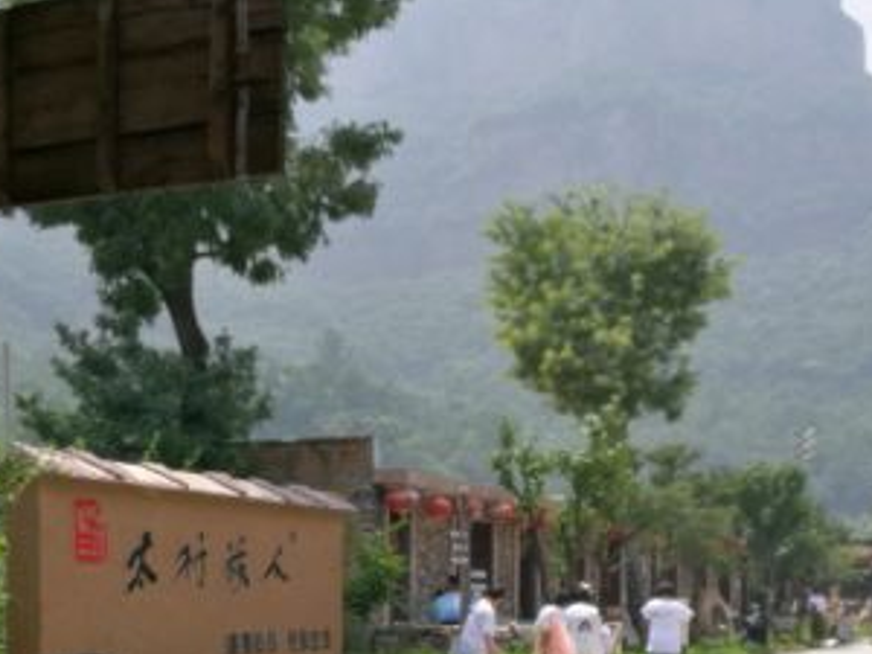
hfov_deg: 30.7
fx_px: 1587
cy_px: 644
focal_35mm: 63
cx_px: 369
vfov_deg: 22.4
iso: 50
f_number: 2.2
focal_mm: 4.5
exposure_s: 1/667
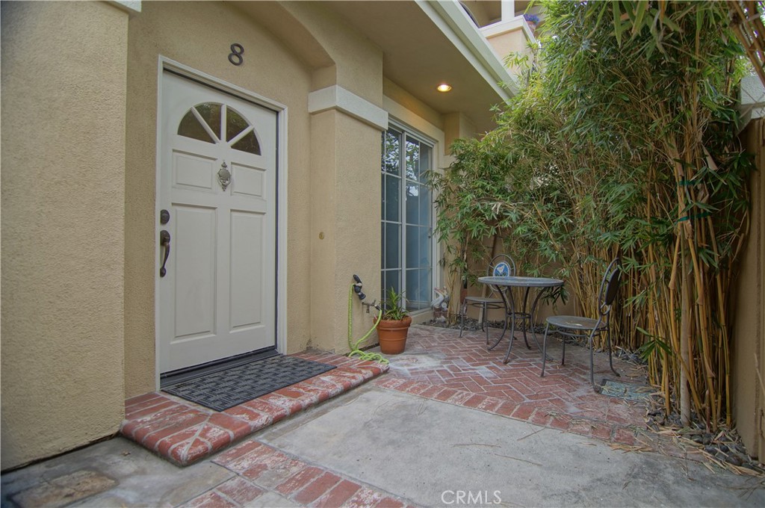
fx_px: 350
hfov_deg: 95.1
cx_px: 382
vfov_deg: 71.9
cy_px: 254
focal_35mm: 16
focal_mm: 11
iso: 100
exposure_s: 1/80
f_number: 4.5
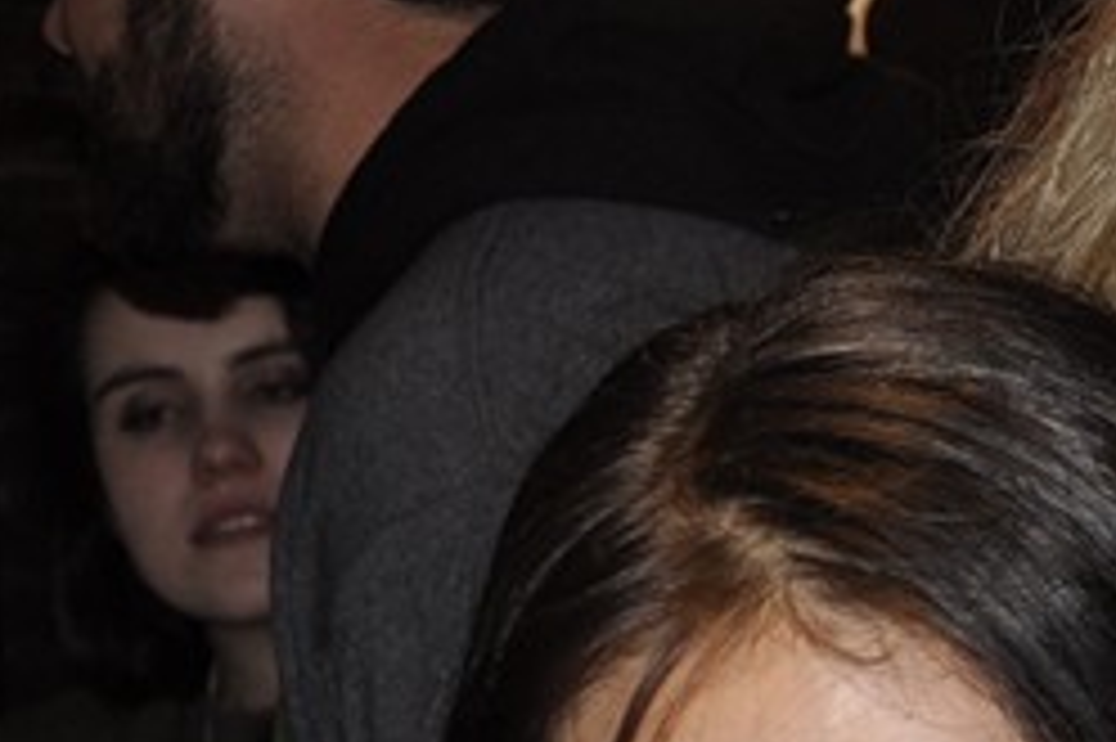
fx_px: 3935
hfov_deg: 15.3
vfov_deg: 10.6
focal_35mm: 127
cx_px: 1498
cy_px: 953
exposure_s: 1/60
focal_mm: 21
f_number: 3.8
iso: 400
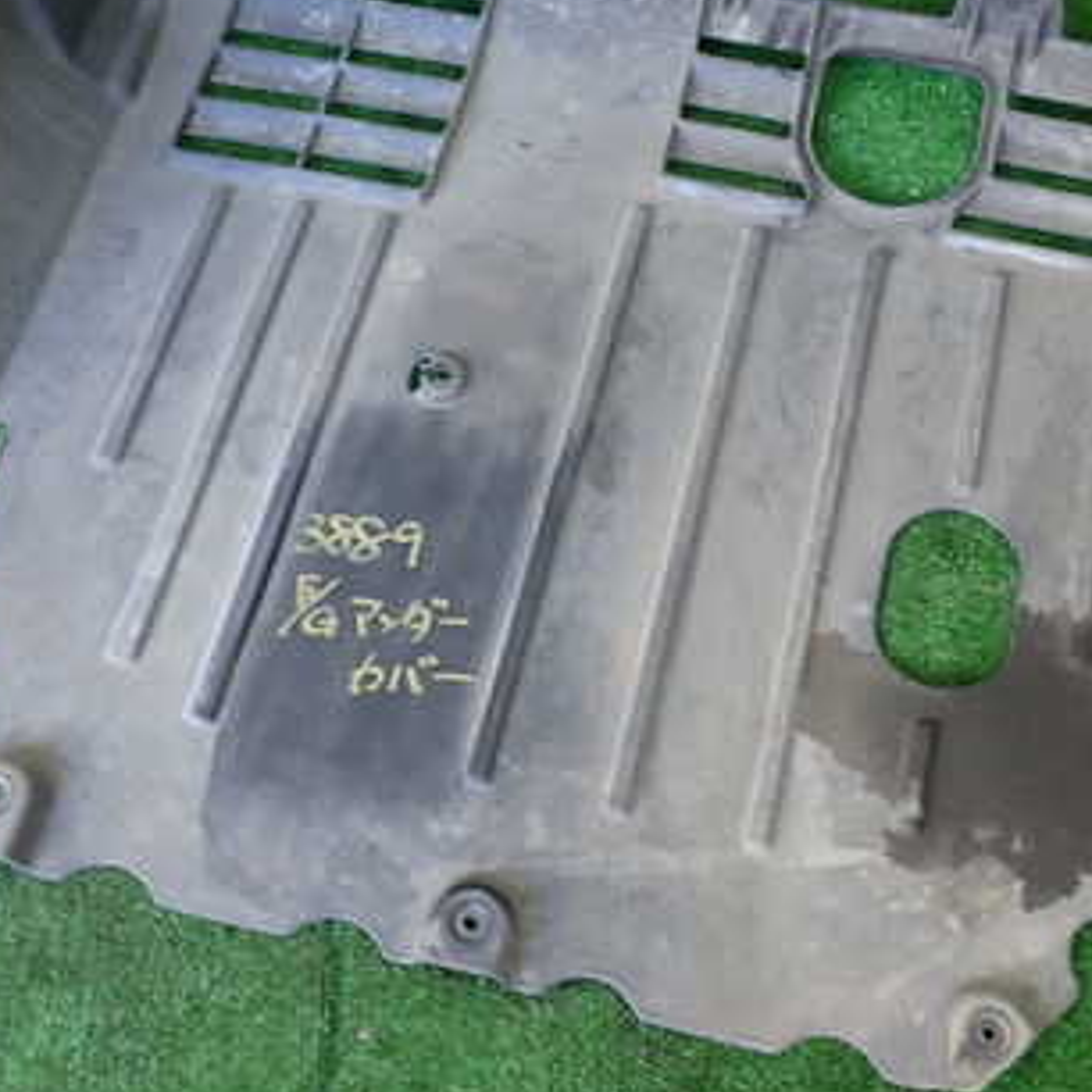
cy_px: 432
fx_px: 1856
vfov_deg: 32.7
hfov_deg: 32.7
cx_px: 625
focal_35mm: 52
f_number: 2.3
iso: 200
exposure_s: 1/30
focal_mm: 5.4
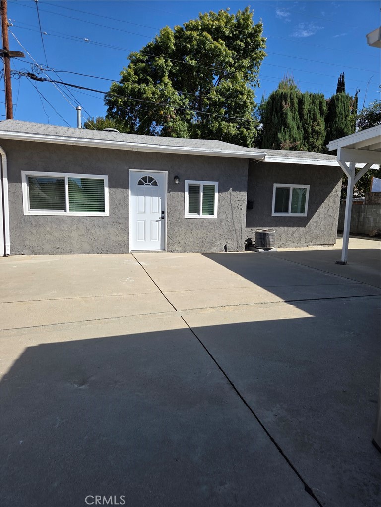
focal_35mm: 23
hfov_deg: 58.9
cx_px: 190
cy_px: 254
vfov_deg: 73.9
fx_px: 338
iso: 80
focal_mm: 5.4
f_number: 1.8
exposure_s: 1/5004
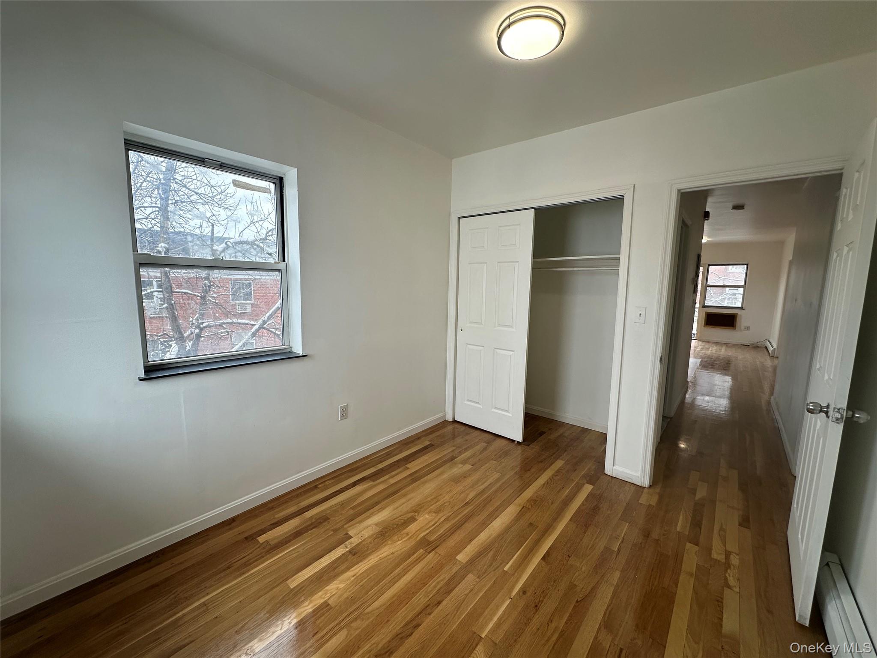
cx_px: 438
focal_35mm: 14
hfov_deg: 102.1
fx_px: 355
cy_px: 329
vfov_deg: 85.7
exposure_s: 1/120
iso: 50
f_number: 2.2
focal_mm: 2.22
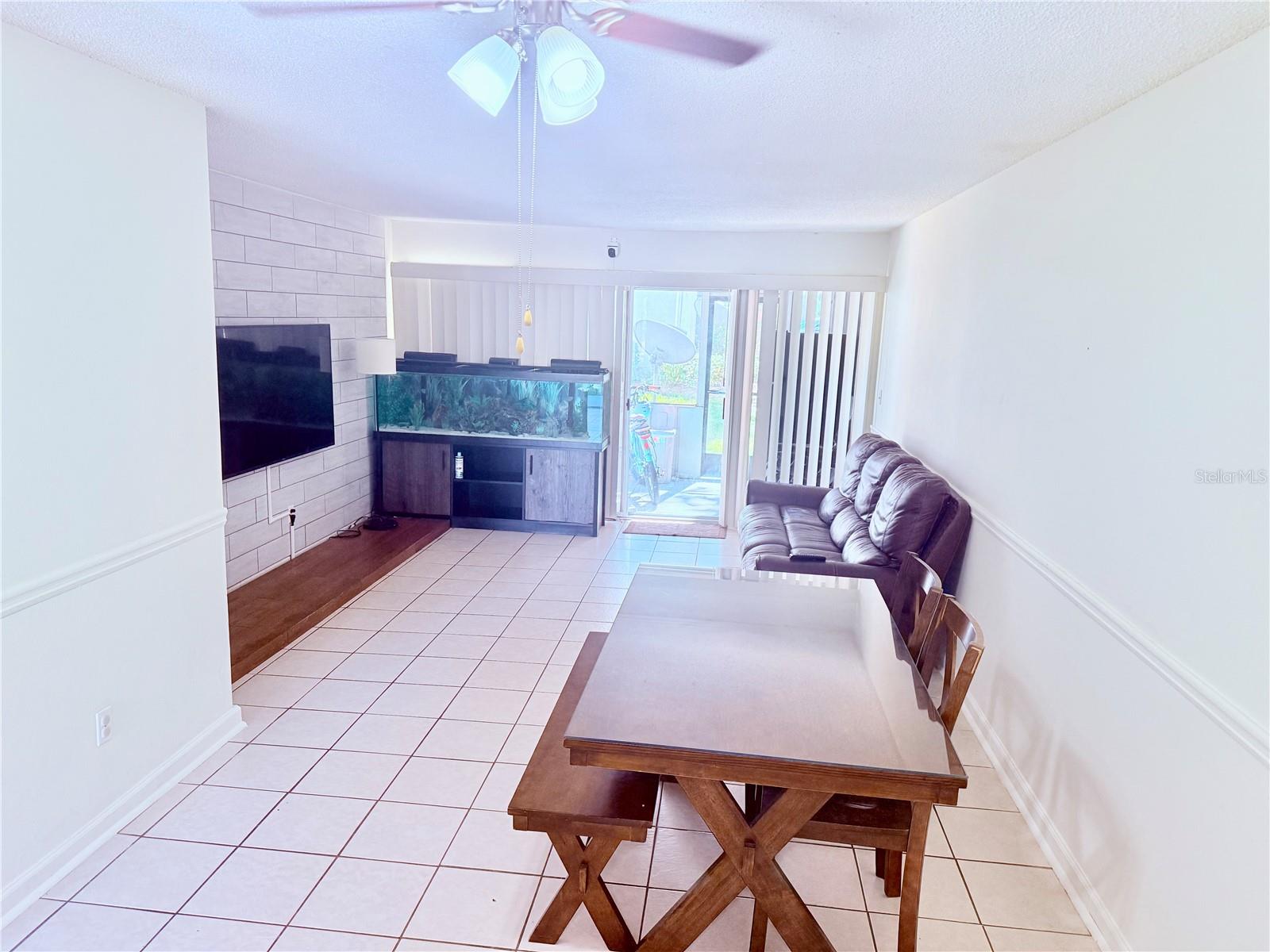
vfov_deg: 56.8
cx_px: 635
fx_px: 881
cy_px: 476
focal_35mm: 24
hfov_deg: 71.6
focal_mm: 6.76
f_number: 1.78
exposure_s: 1/120
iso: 250
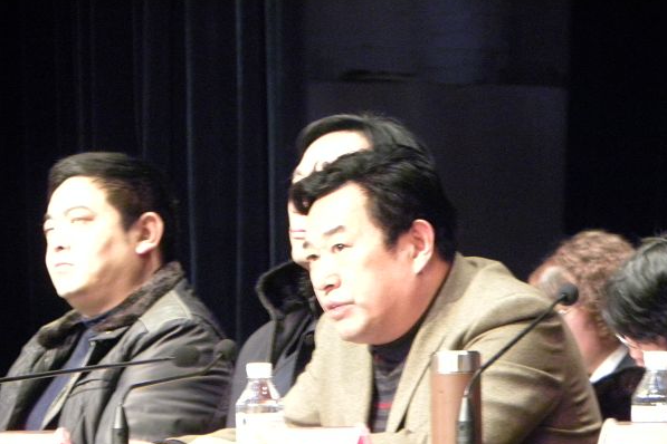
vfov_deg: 3.5
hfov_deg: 5.2
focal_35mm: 394
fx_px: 7299
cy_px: 244
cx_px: 334
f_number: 5
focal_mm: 67.2
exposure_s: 1/5.9
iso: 800
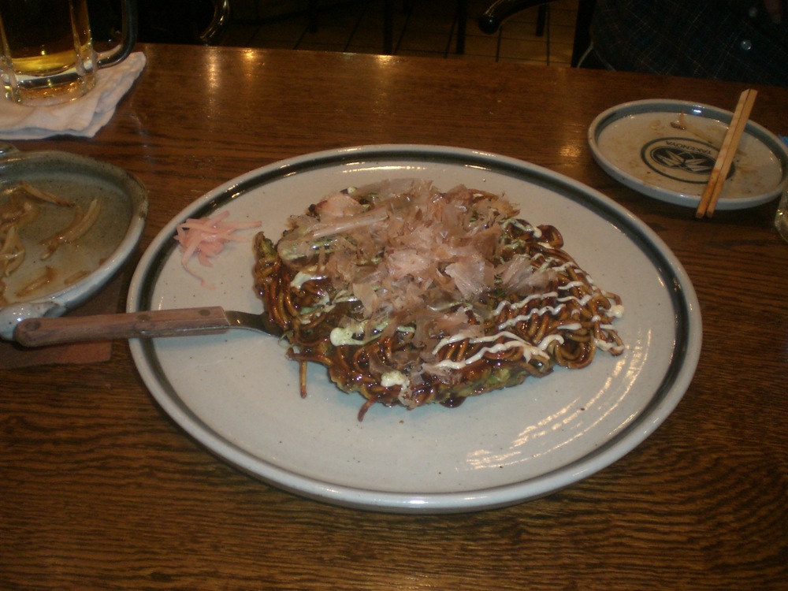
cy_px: 296
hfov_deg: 49.0
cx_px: 394
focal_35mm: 38
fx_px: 865
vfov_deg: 37.7
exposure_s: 1/30
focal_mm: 6.3
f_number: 3.1
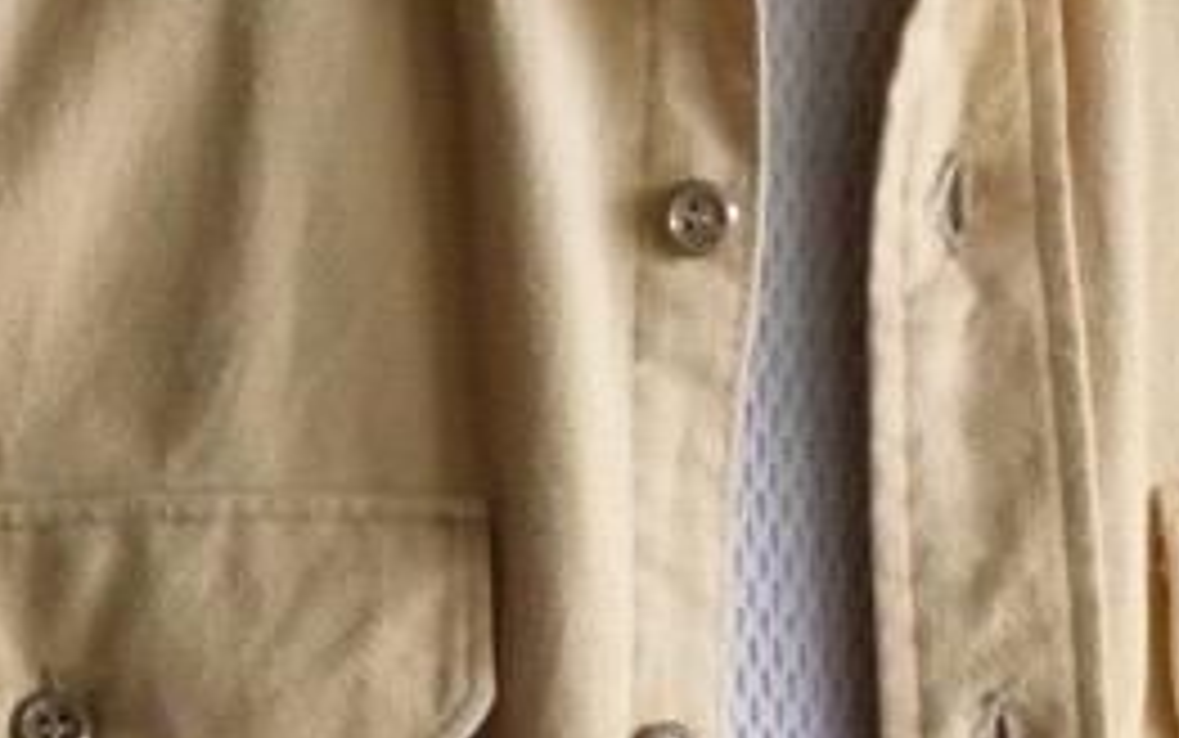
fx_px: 18612
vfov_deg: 2.3
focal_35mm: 579
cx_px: 634
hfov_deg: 3.6
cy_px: 1544
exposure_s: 1/80
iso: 3200
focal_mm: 56
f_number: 4
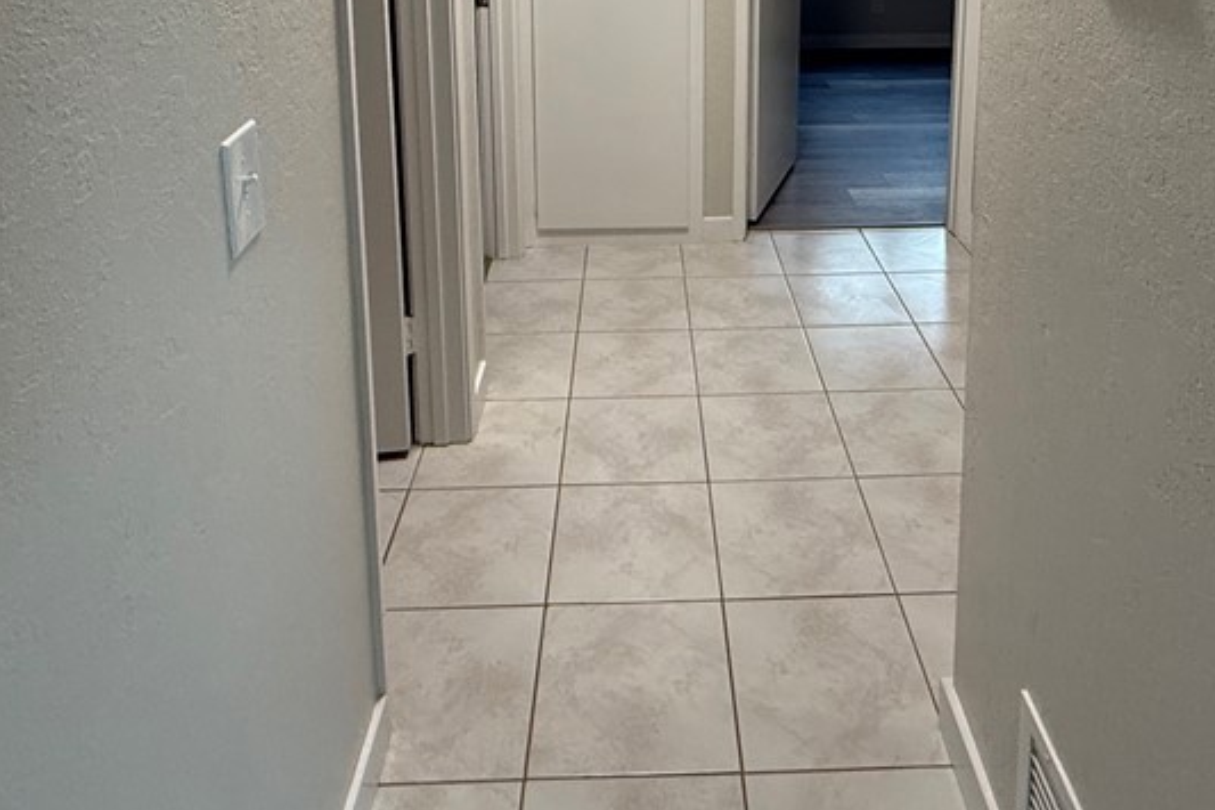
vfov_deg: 40.3
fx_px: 945
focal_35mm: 28
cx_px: 668
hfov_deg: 65.3
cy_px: -11
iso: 250
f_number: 2.2
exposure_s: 1/120
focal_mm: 2.22
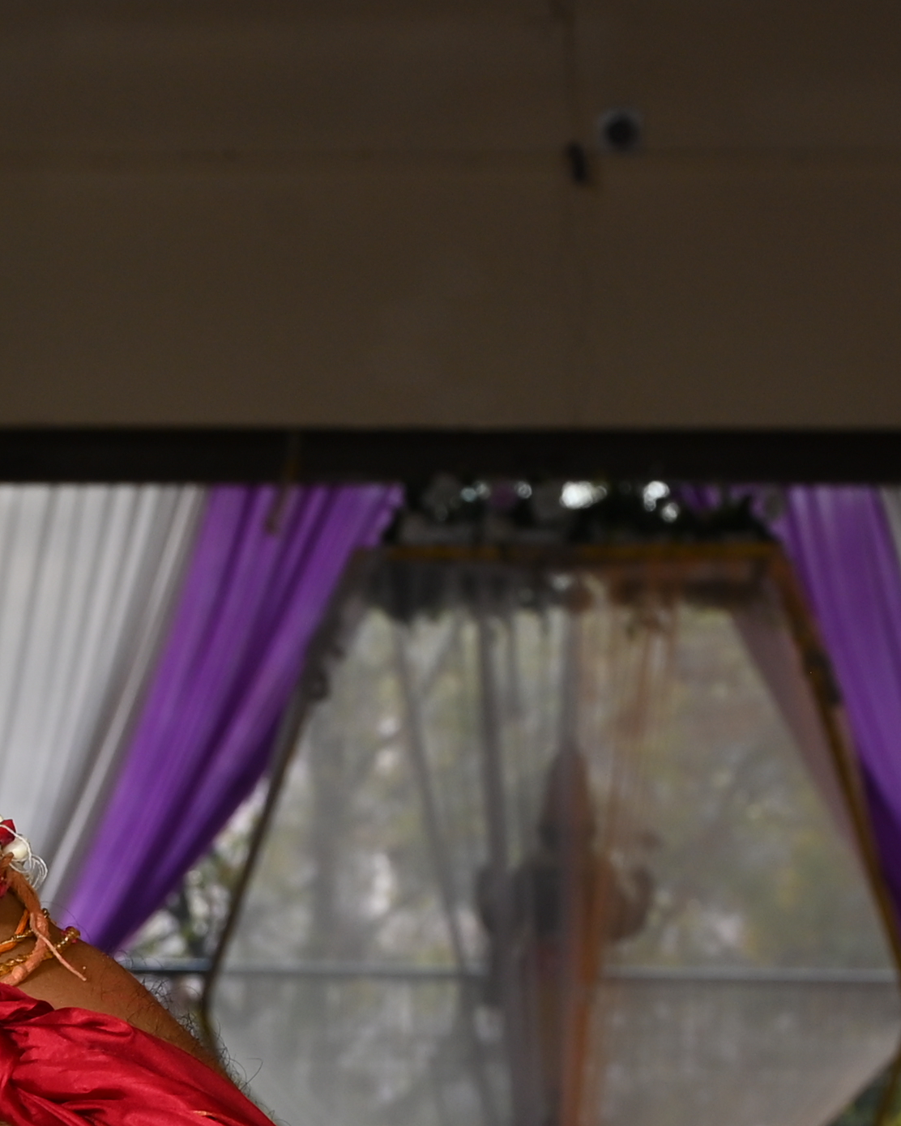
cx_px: -536
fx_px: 6667
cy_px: 1525
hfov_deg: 7.6
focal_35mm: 200
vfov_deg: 9.5
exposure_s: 1/160
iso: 160
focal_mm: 49
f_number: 8
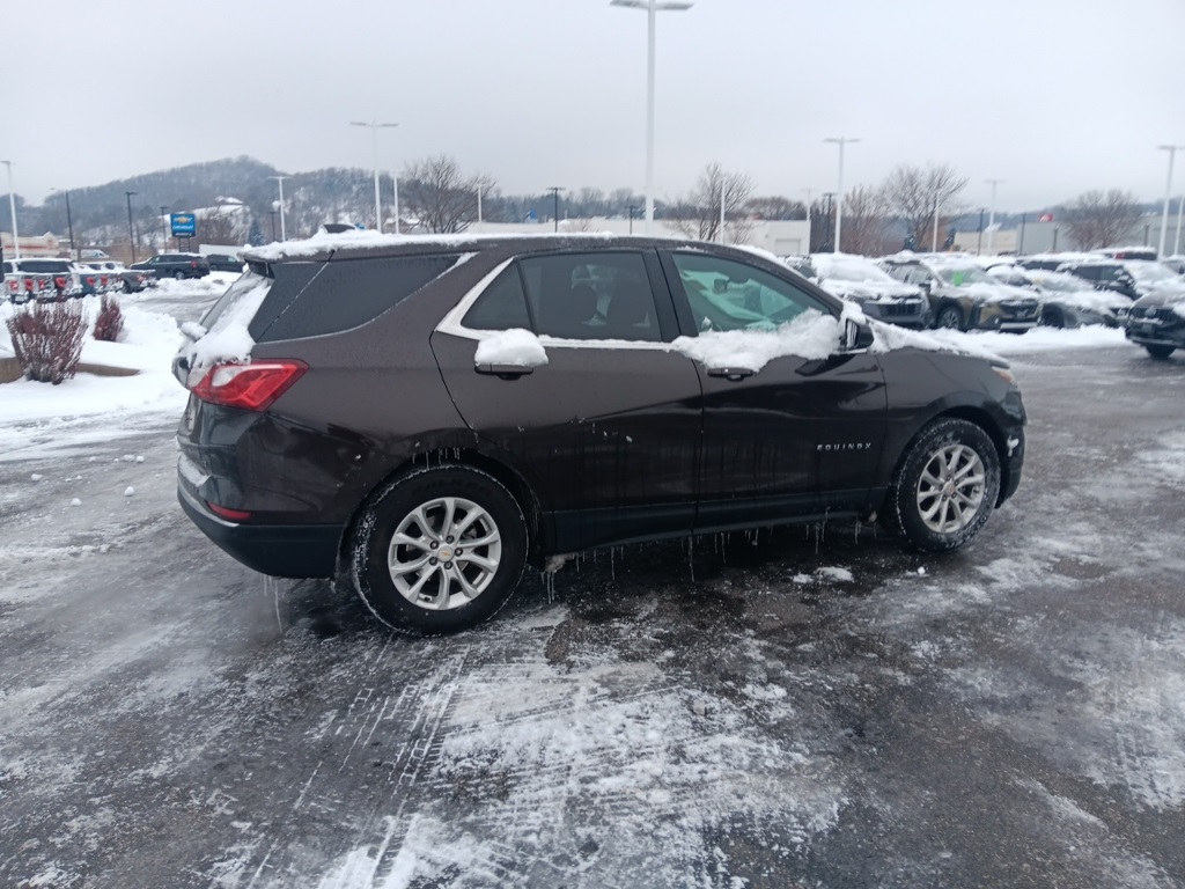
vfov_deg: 53.1
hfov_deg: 67.3
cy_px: 444
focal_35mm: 26
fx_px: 890
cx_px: 592
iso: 113
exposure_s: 1/100
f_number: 1.8
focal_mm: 3.98
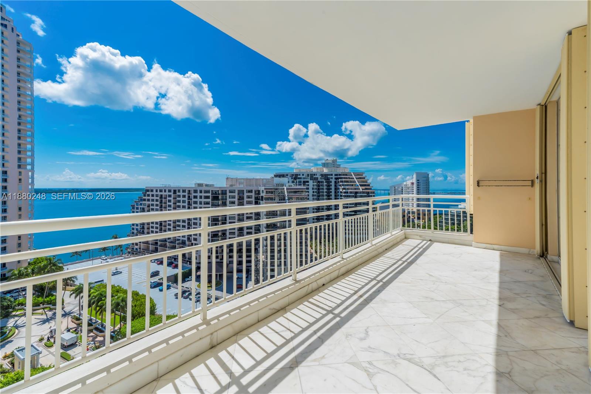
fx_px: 263
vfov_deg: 73.7
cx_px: 296
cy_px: 197
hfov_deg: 96.7
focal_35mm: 16
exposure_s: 1/320
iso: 100
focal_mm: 16
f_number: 13
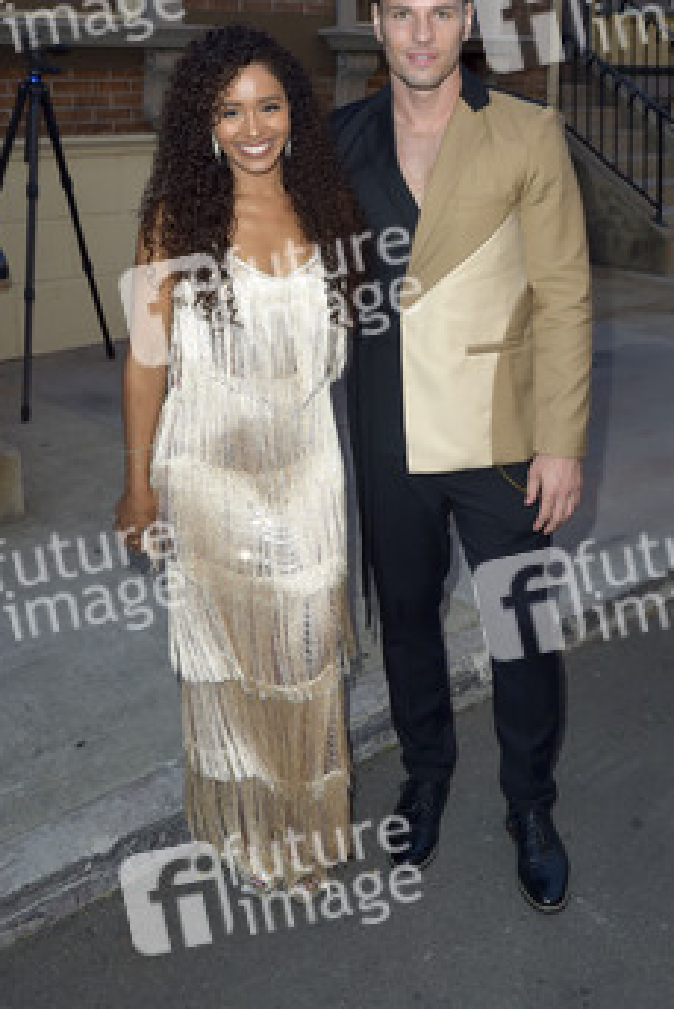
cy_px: 444
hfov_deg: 37.9
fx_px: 982
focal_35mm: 35
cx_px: 358
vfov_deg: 54.3
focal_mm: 30
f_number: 6.3
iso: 400
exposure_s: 1/250
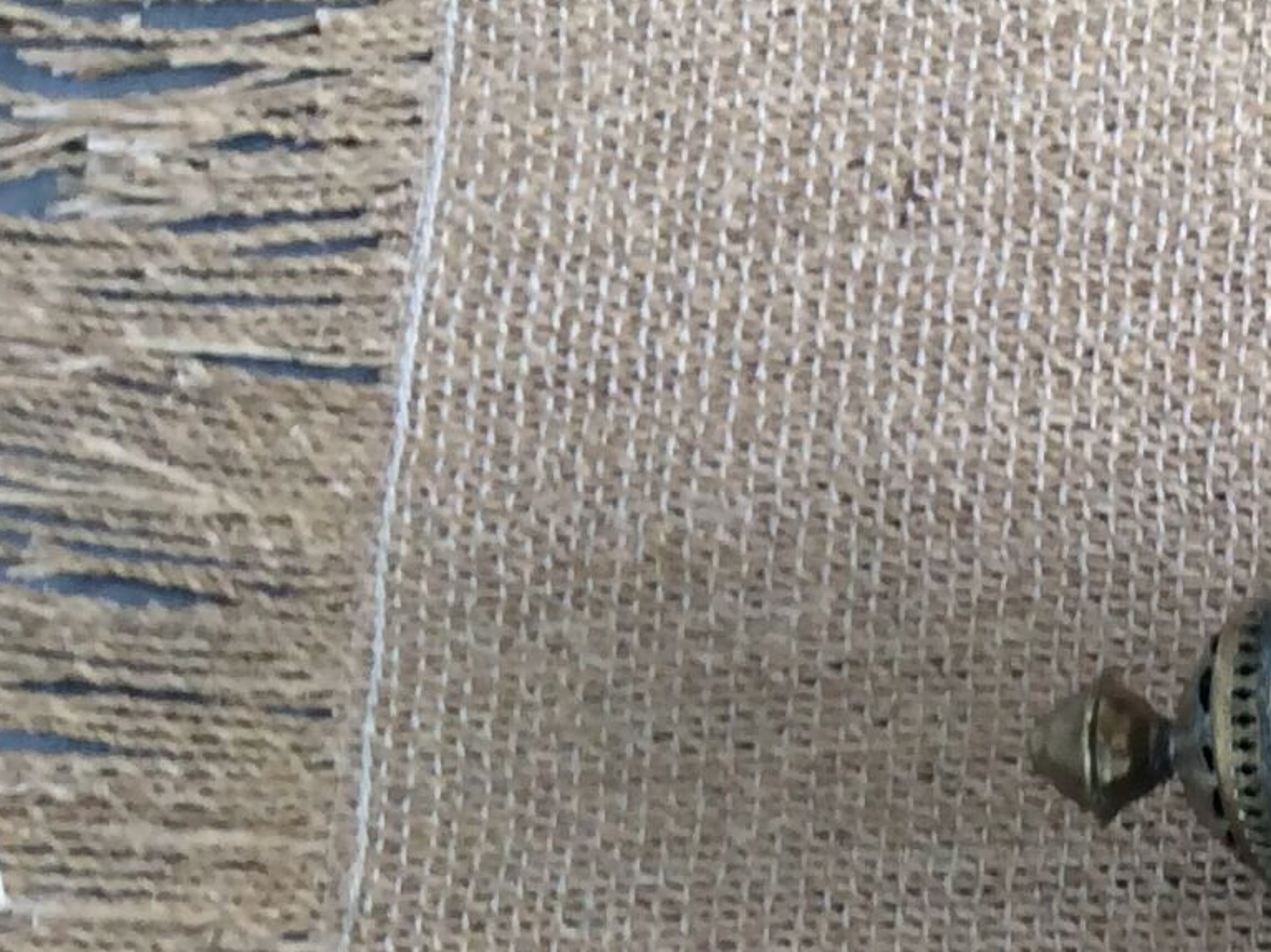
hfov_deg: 16.1
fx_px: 3965
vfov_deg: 13.3
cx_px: 2111
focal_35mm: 108
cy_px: 1194
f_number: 2.4
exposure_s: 1/25
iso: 40
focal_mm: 3.3
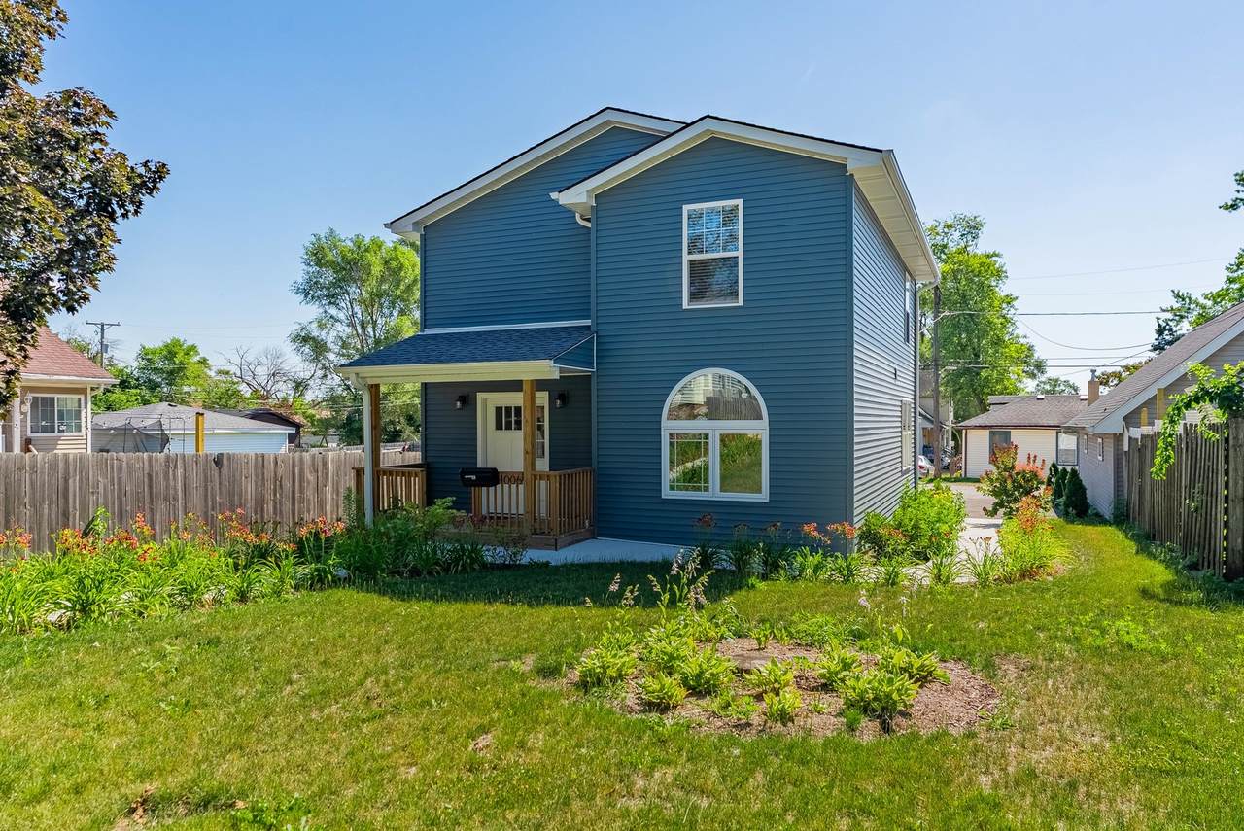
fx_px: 830
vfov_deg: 53.2
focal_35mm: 24
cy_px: 416
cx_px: 622
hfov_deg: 73.7
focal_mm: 24
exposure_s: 1/8000
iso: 200
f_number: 7.1
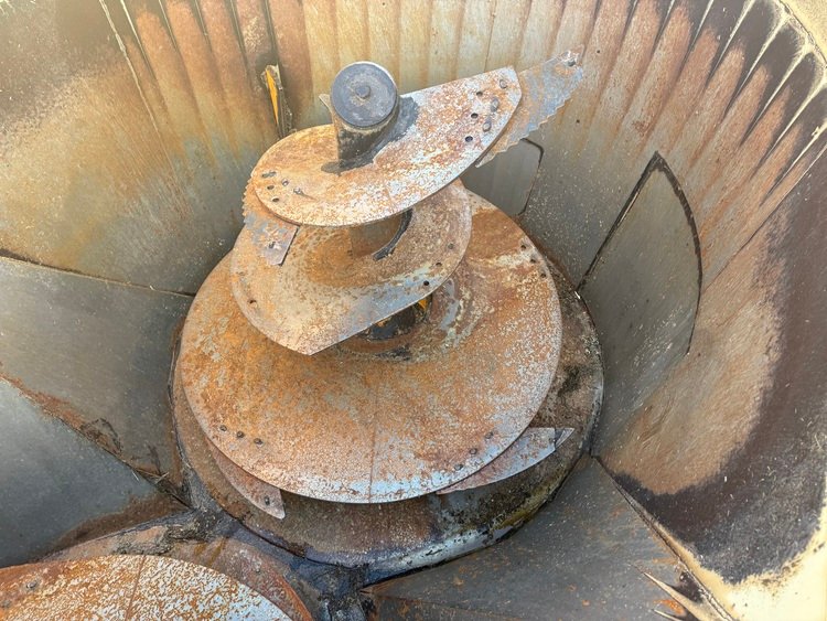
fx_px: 574
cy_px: 310
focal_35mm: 24
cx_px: 414
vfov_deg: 56.8
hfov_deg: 71.6
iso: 80
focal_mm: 6.76
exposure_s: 1/121
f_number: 1.78
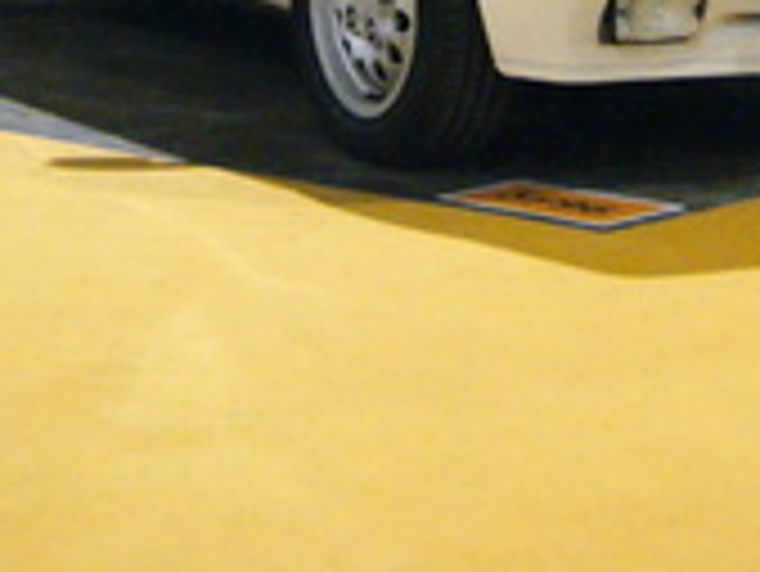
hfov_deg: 14.8
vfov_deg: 10.7
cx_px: 483
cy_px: -311
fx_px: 2922
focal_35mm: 133
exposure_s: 1/40
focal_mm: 26
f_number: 4
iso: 1600
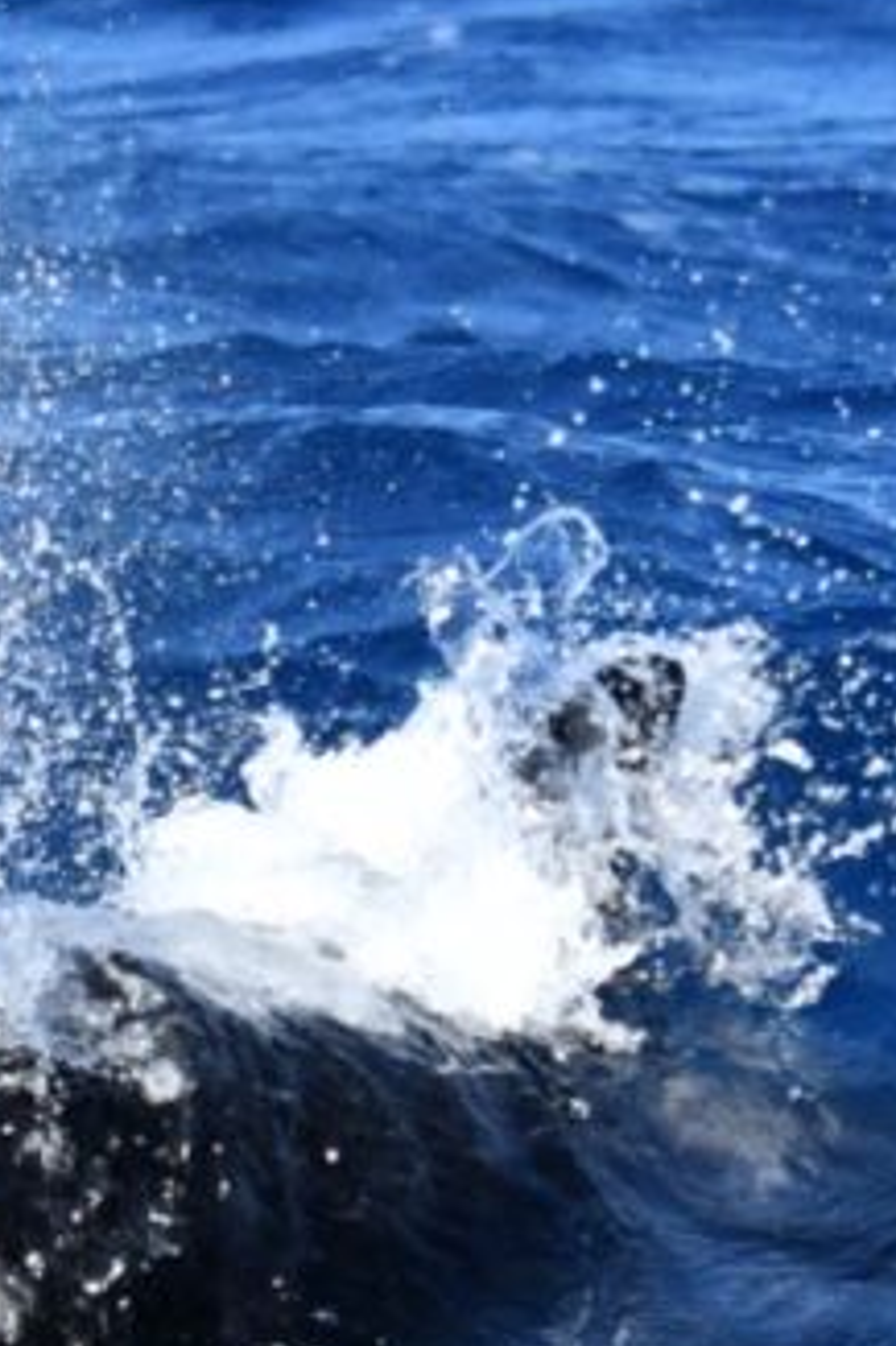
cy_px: 915
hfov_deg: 1.7
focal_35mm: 785
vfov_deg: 2.6
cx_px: -256
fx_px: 29336
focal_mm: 320
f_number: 5.6
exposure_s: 1/8000
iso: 2000
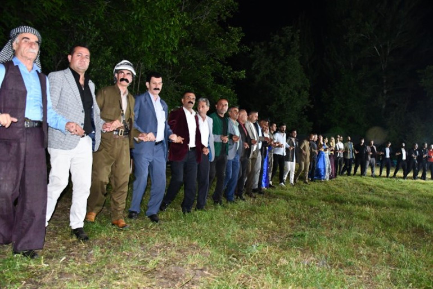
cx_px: 216
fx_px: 361
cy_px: 144
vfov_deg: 43.6
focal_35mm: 30
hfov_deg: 61.9
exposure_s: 1/60
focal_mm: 20
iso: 6400
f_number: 3.5
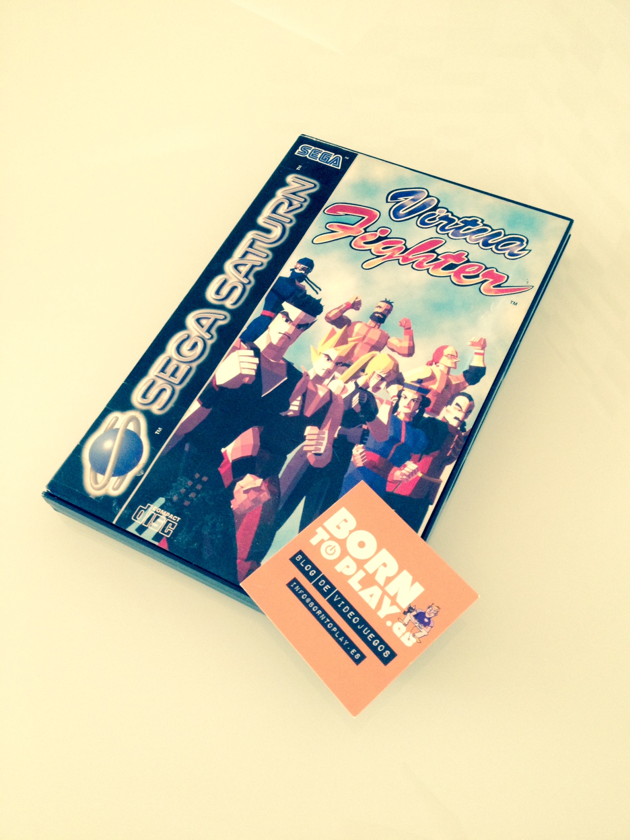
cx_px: 315
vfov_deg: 52.6
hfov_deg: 40.7
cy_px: 420
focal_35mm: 35
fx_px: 849
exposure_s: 1/20
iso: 160
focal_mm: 4.28
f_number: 2.4
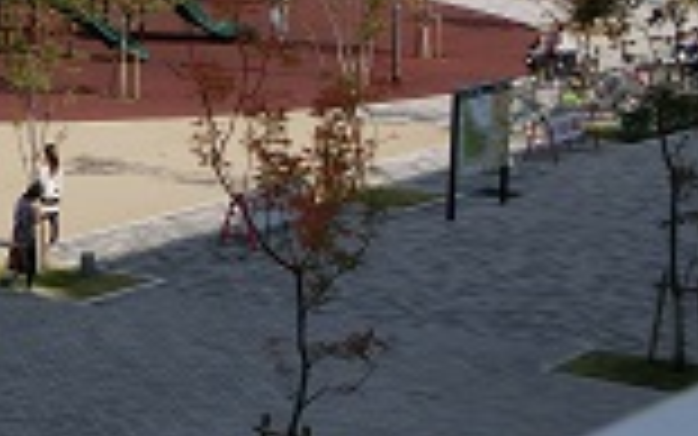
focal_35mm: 142
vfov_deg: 9.2
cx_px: -335
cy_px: -18
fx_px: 2702
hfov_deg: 13.9
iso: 80
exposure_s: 1/800
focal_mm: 8
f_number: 4.4
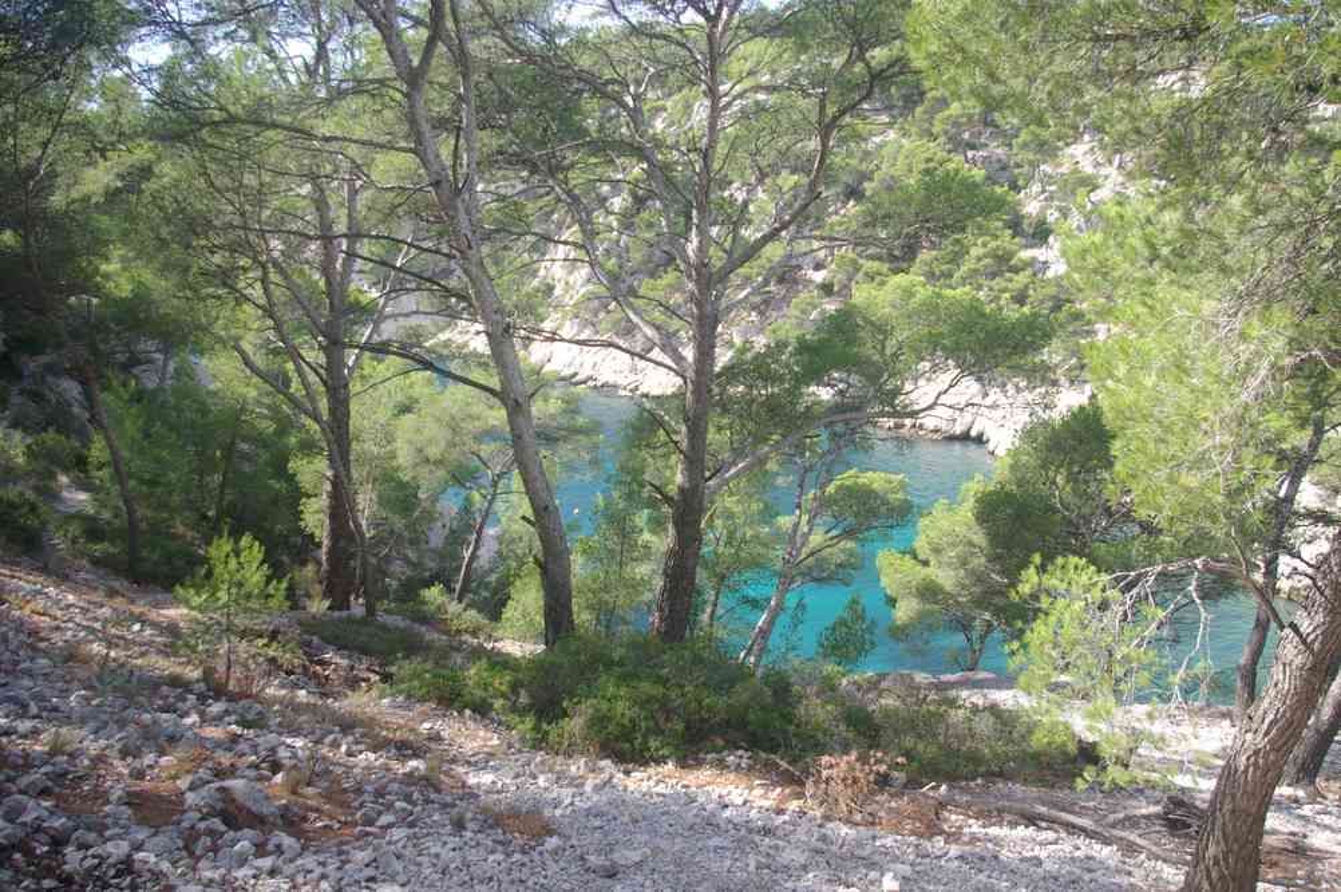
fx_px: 1116
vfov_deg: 43.5
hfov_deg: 62.0
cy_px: 446
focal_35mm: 30
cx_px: 670
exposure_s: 1/90
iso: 100
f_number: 6.7
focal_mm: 20
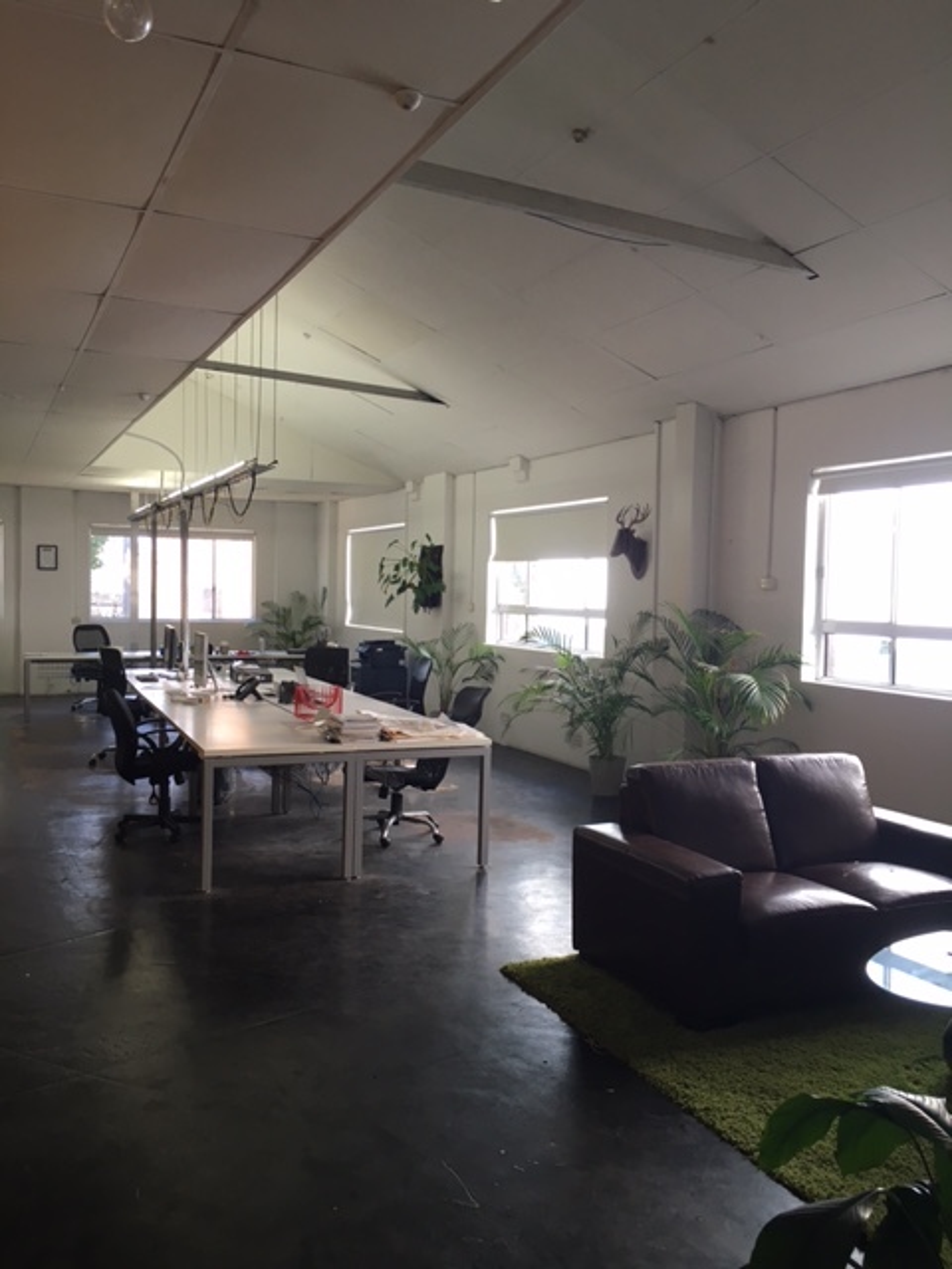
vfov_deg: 61.7
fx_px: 1063
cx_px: 476
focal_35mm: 29
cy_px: 634
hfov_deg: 48.2
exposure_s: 1/33
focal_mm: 4.15
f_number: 2.2
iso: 25
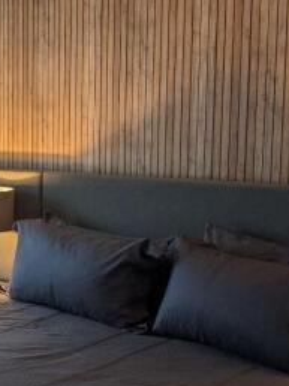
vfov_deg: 31.7
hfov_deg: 20.6
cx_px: -139
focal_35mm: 61
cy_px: 206
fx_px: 680
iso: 61
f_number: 1.73
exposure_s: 1/50
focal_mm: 4.38
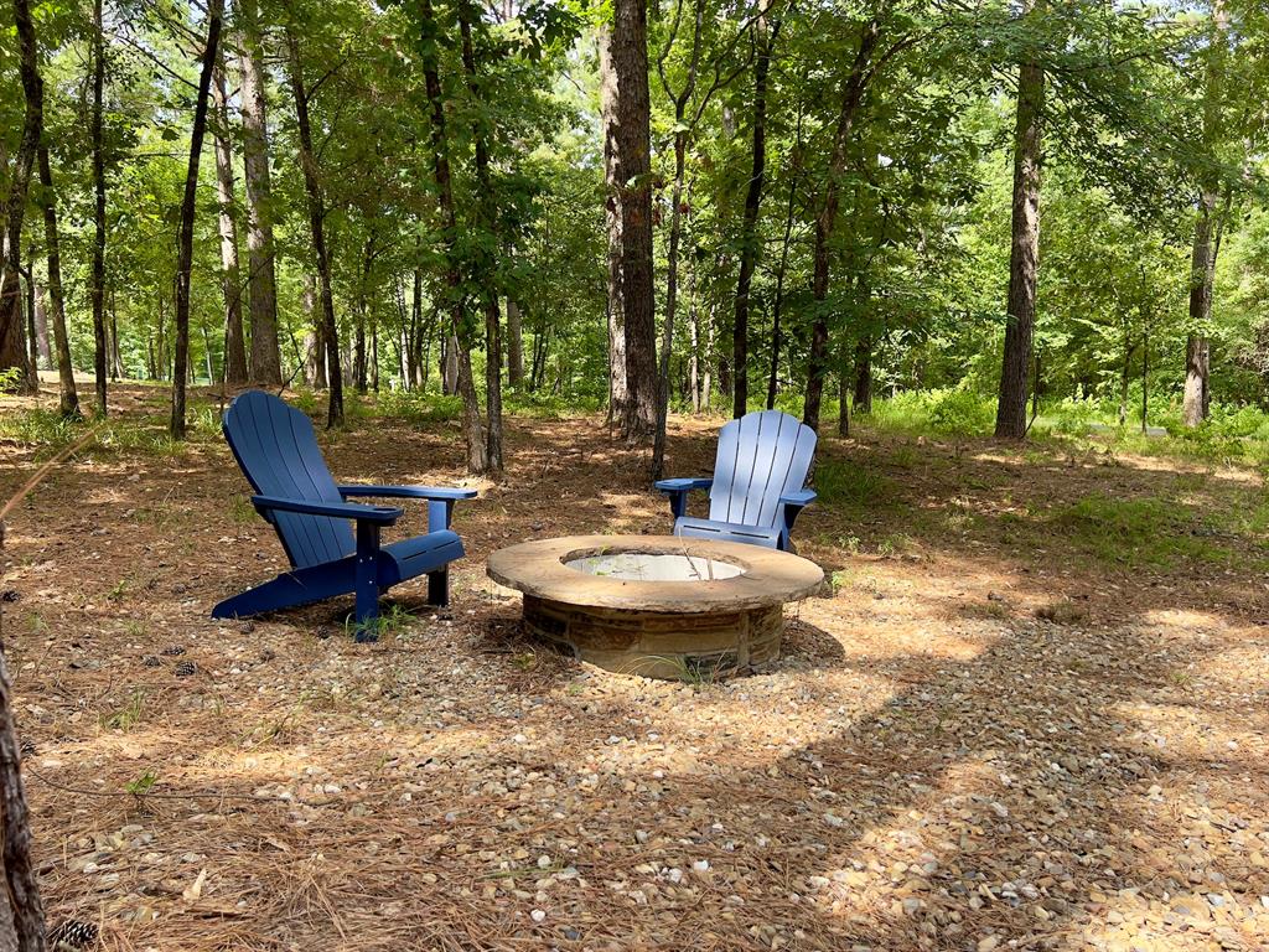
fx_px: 953
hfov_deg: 67.3
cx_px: 634
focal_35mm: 26
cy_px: 476
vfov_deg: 53.1
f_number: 1.5
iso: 50
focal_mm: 5.7
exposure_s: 1/431
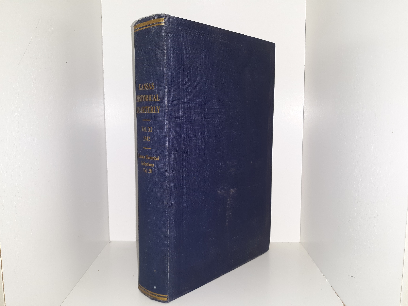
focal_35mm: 28
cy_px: 153
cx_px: 204
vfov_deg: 49.7
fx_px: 330
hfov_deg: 63.4
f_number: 1.7
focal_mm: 3.7
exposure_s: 1/100
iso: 64
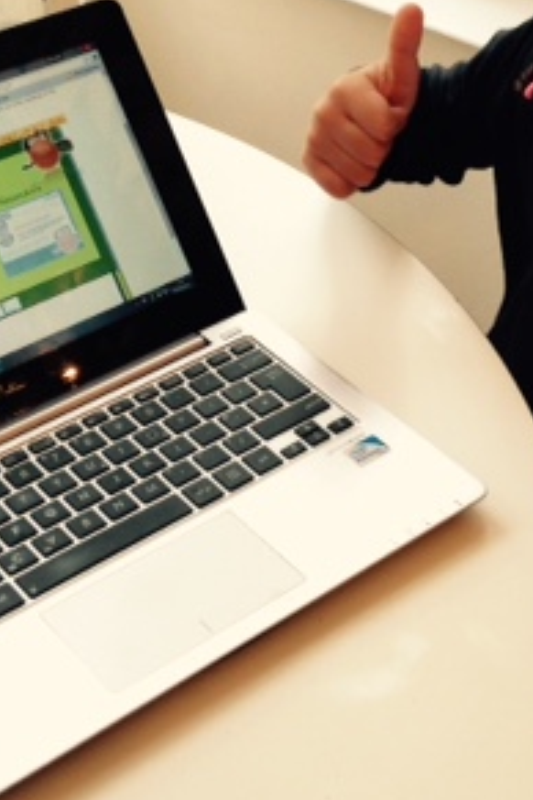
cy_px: 294
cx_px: 390
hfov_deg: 17.0
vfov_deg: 25.3
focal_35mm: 80
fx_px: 1777
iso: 64
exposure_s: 1/20
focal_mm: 4.28
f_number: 2.4
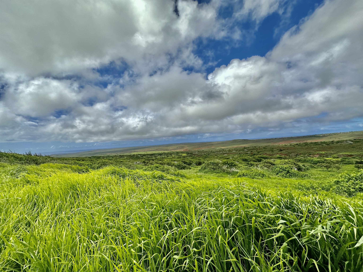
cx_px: 182
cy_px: 136
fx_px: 147
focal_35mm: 14
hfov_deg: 102.1
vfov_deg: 85.7
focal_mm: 2.22
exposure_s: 1/4000
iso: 50
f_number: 2.2
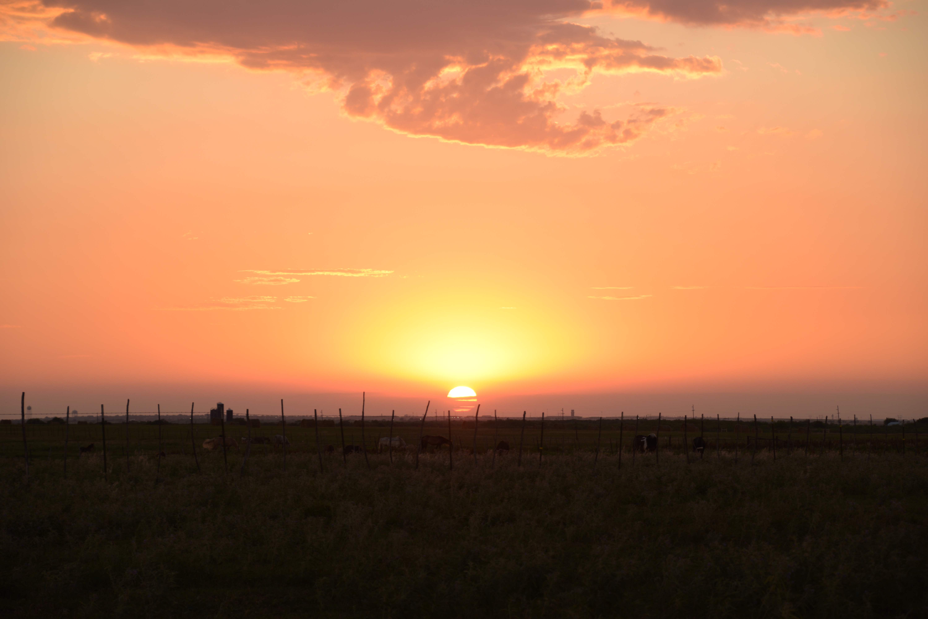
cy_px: 310
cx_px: 464
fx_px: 3093
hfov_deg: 17.1
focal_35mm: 120
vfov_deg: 11.4
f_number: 5.6
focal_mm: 80
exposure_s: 1/125
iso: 100
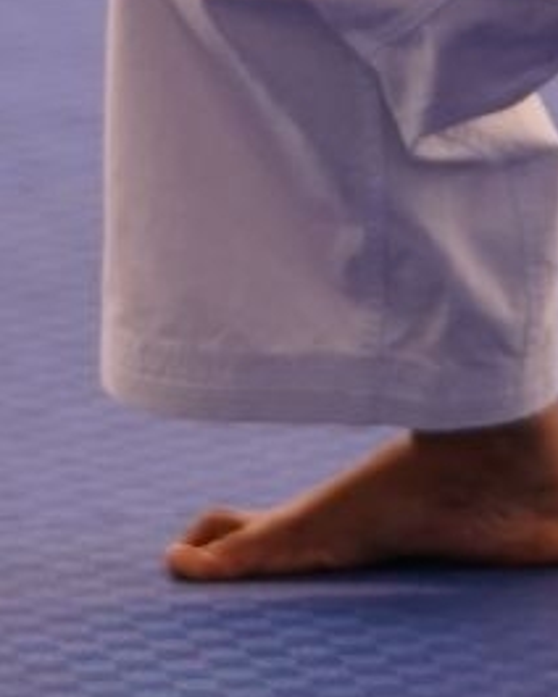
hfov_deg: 2.0
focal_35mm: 765
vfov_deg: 2.5
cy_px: -602
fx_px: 15792
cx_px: 955
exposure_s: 1/500
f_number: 2.8
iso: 1000
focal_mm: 120
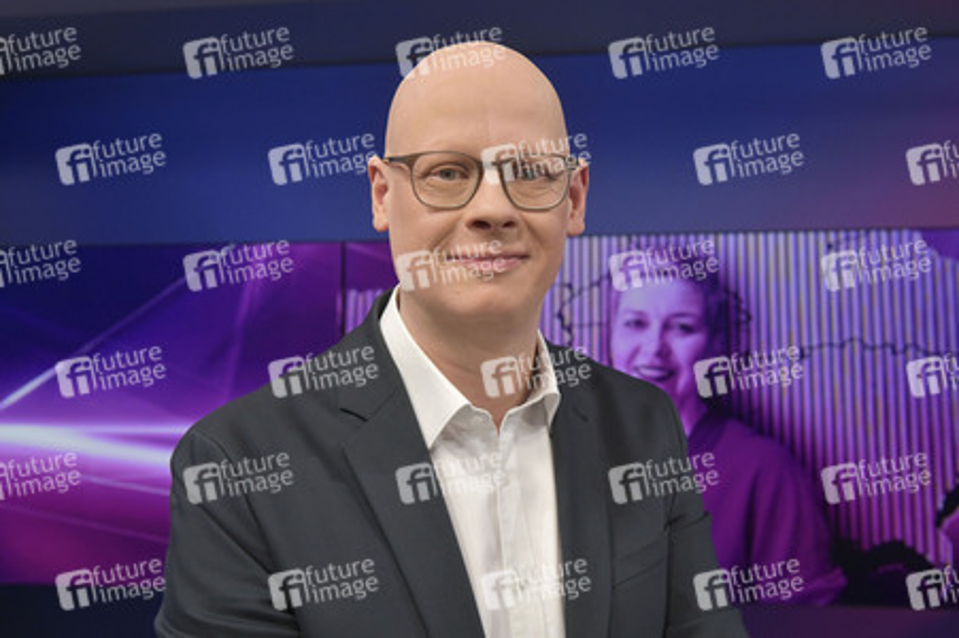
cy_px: 319
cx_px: 480
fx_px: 1278
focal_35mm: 48
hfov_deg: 41.1
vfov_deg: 28.0
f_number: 6.3
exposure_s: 1/200
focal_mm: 48
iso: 2500
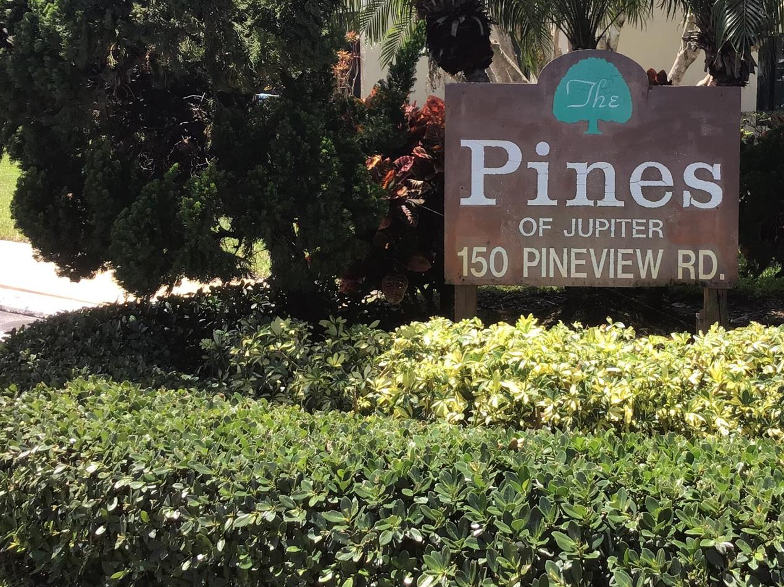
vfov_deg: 28.9
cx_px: 524
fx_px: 1132
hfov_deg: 37.8
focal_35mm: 50
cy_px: 200
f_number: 2.4
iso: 25
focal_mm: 3.3
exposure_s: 1/390
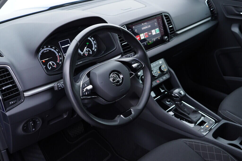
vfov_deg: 36.9
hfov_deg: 53.1
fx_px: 242
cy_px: 80
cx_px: 121
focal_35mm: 36
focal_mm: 24
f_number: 2.8
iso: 200
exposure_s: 1/40
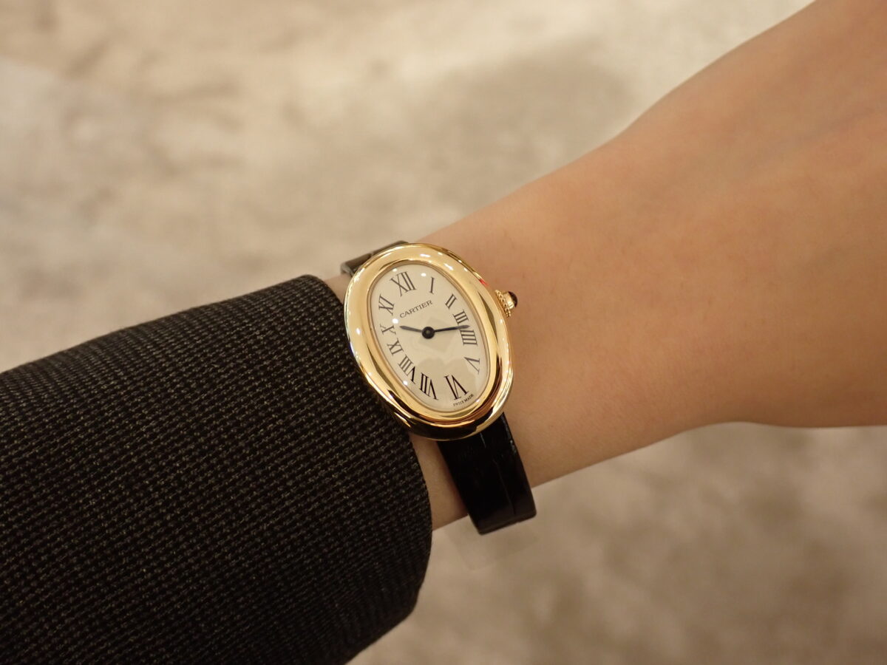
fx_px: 1281
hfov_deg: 38.2
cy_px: 332
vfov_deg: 29.1
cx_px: 444
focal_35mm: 50
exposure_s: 1/50
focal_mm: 9.01
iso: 400
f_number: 3.2
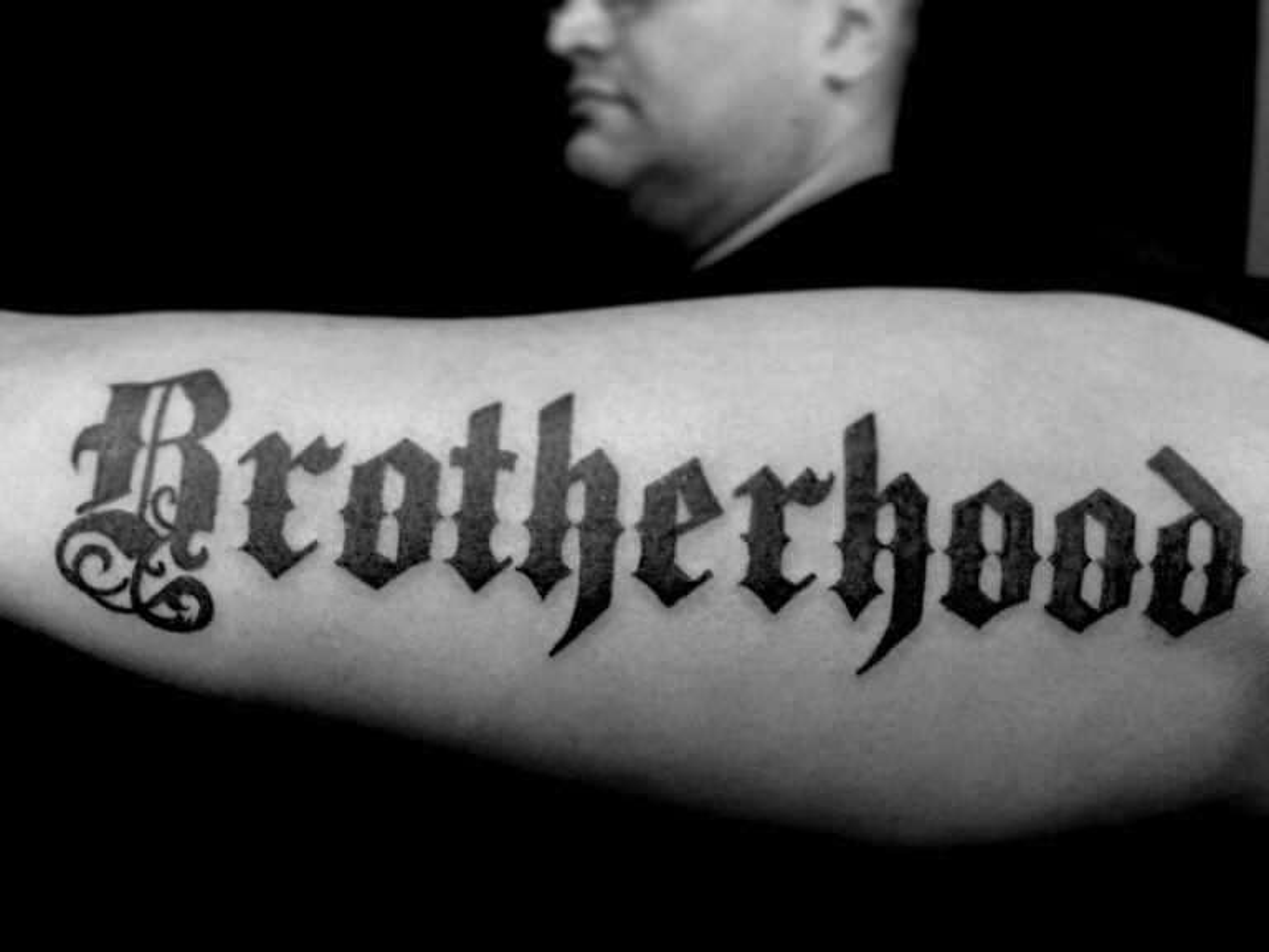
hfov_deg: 61.7
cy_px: 476
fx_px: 1063
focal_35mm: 29
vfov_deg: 48.2
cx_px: 634
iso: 250
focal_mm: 4.15
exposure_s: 1/20
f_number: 2.2
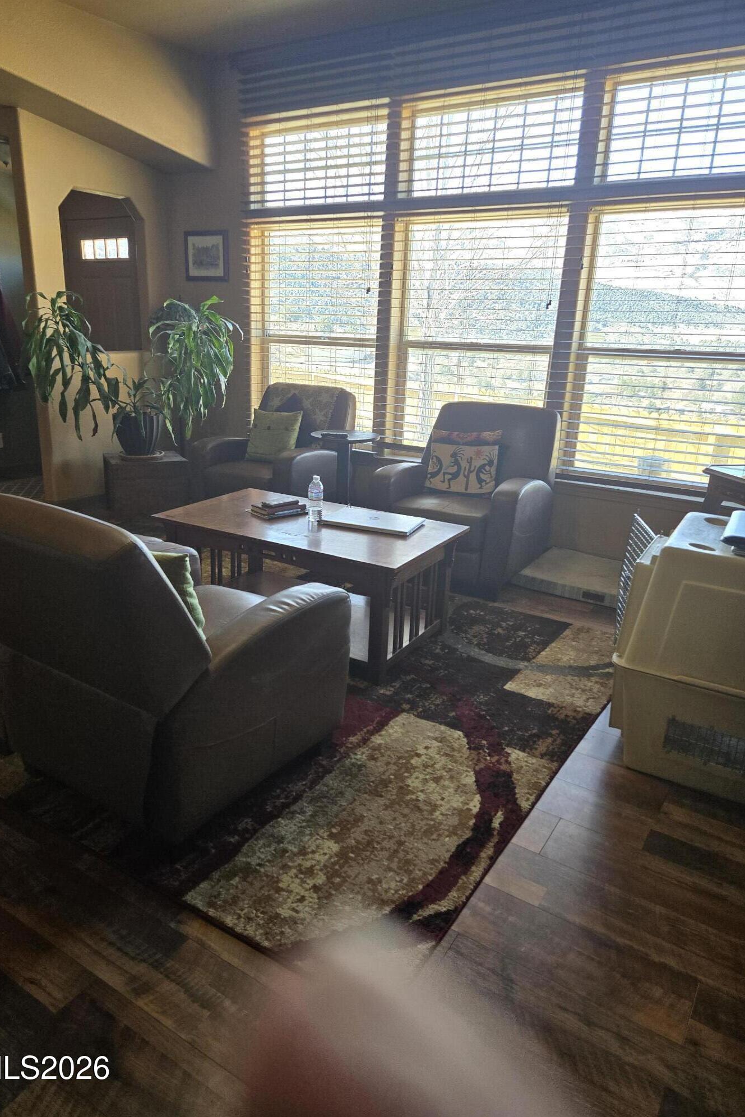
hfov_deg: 53.0
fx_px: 745
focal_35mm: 24
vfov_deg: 73.7
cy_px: 559
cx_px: 326
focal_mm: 5.4
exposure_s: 1/180
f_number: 1.8
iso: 200
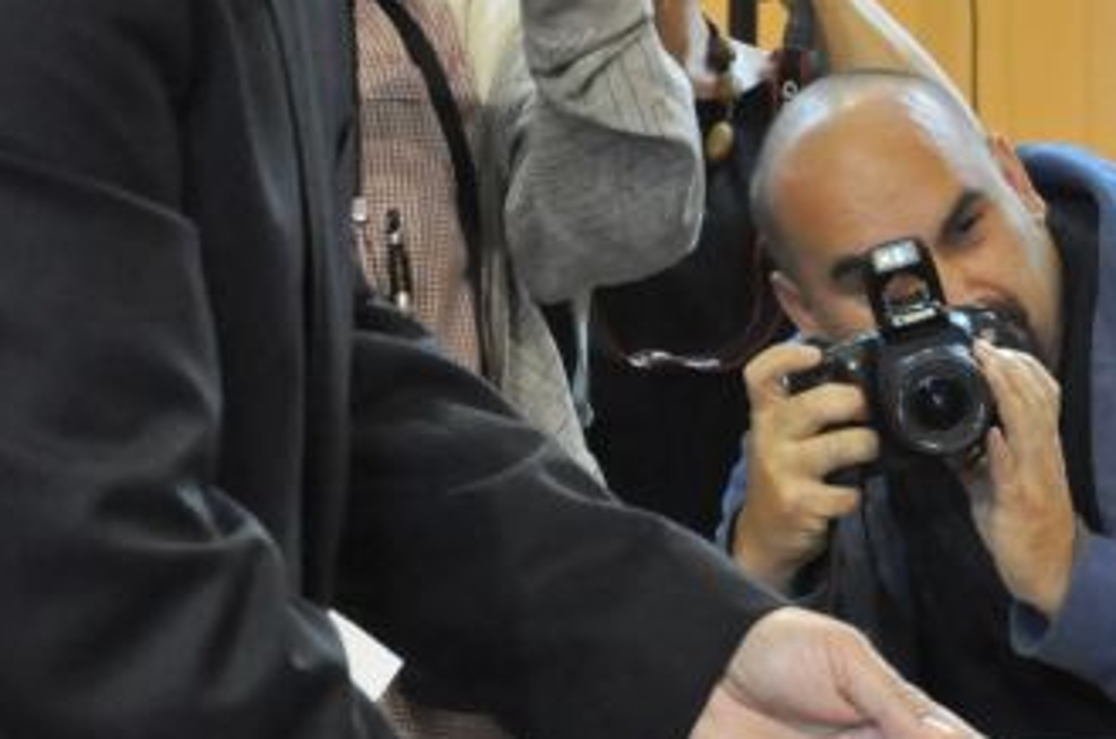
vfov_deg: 7.3
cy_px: 281
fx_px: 5786
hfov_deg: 10.8
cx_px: 1398
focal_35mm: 187
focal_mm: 40
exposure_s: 1/200
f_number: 4.5
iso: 2000
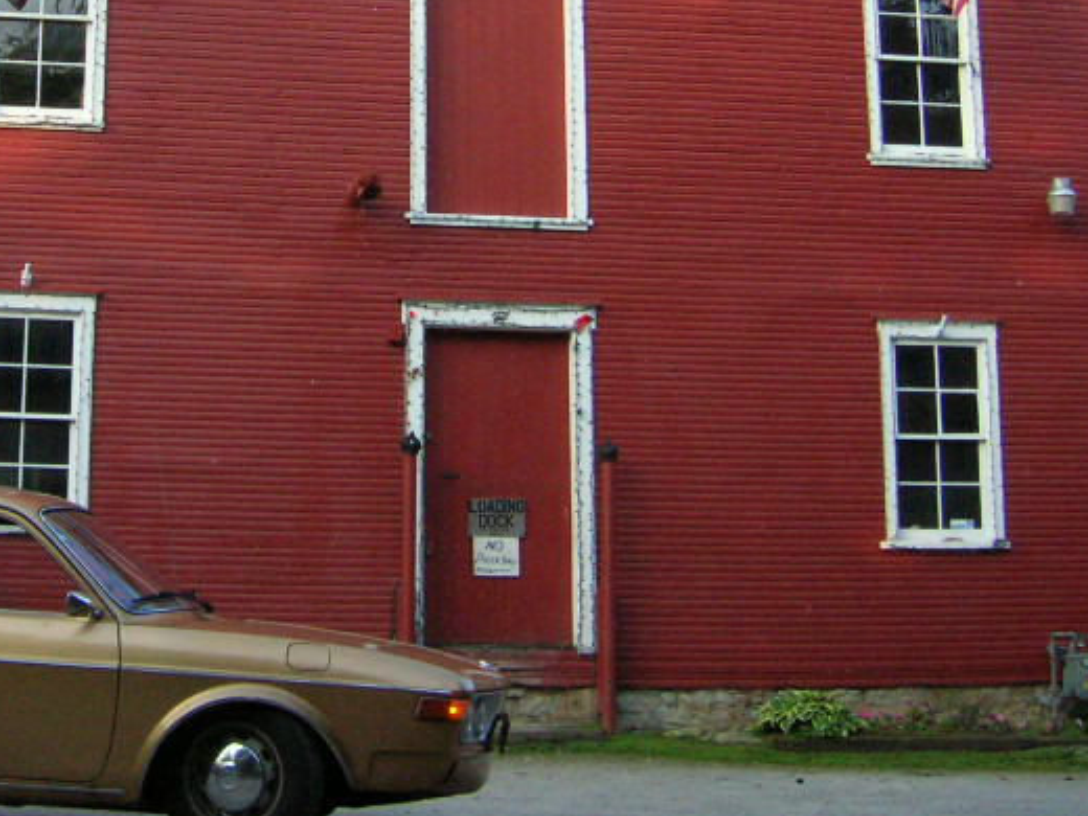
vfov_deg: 21.6
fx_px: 2106
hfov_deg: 28.4
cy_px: 144
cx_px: 243
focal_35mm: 67
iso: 200
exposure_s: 1/312
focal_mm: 5.7
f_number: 2.9
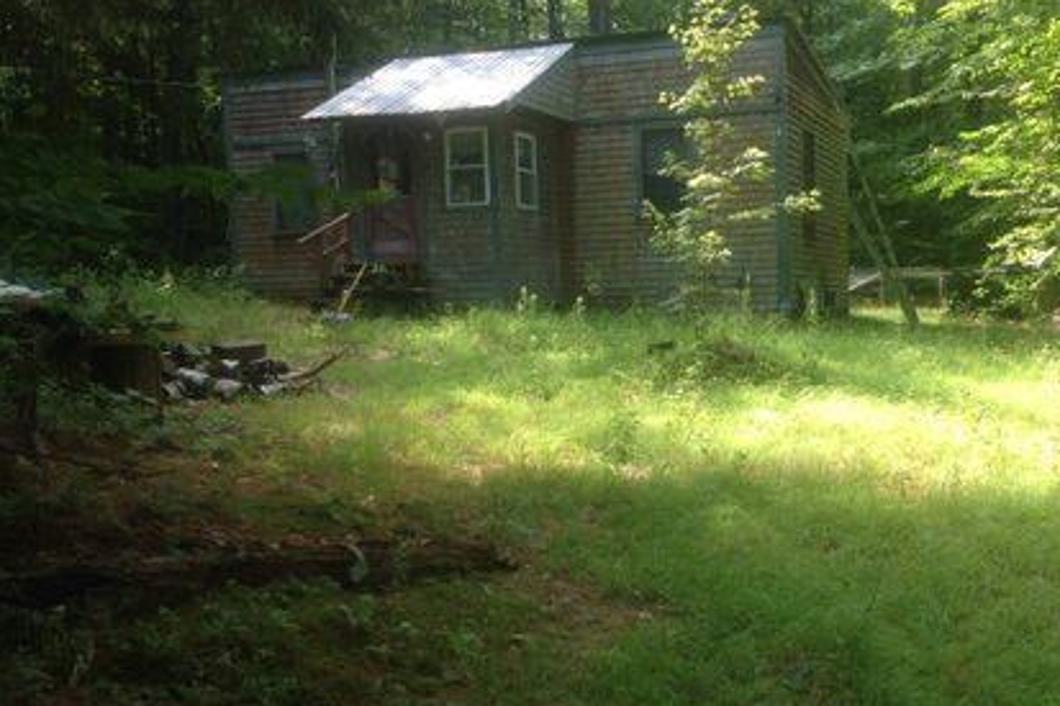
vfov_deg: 30.5
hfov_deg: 44.3
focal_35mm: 44
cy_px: 348
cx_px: 637
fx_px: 1295
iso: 50
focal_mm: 4.28
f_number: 2.4
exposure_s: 1/163
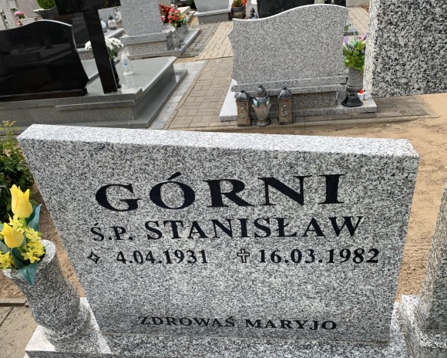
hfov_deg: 62.1
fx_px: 370
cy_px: 174
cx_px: 206
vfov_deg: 51.5
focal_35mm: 28
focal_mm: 4.25
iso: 25
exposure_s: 1/1011
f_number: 1.8
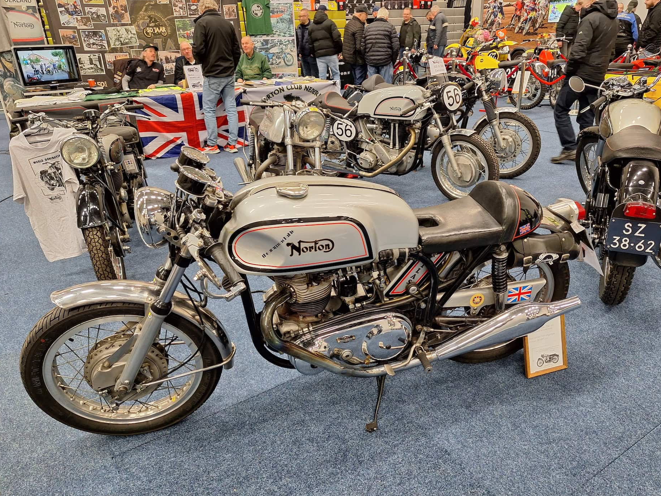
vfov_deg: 56.8
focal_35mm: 24
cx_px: 341
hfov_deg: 71.6
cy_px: 251
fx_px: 458
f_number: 1.8
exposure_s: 1/50
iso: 200
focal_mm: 5.5
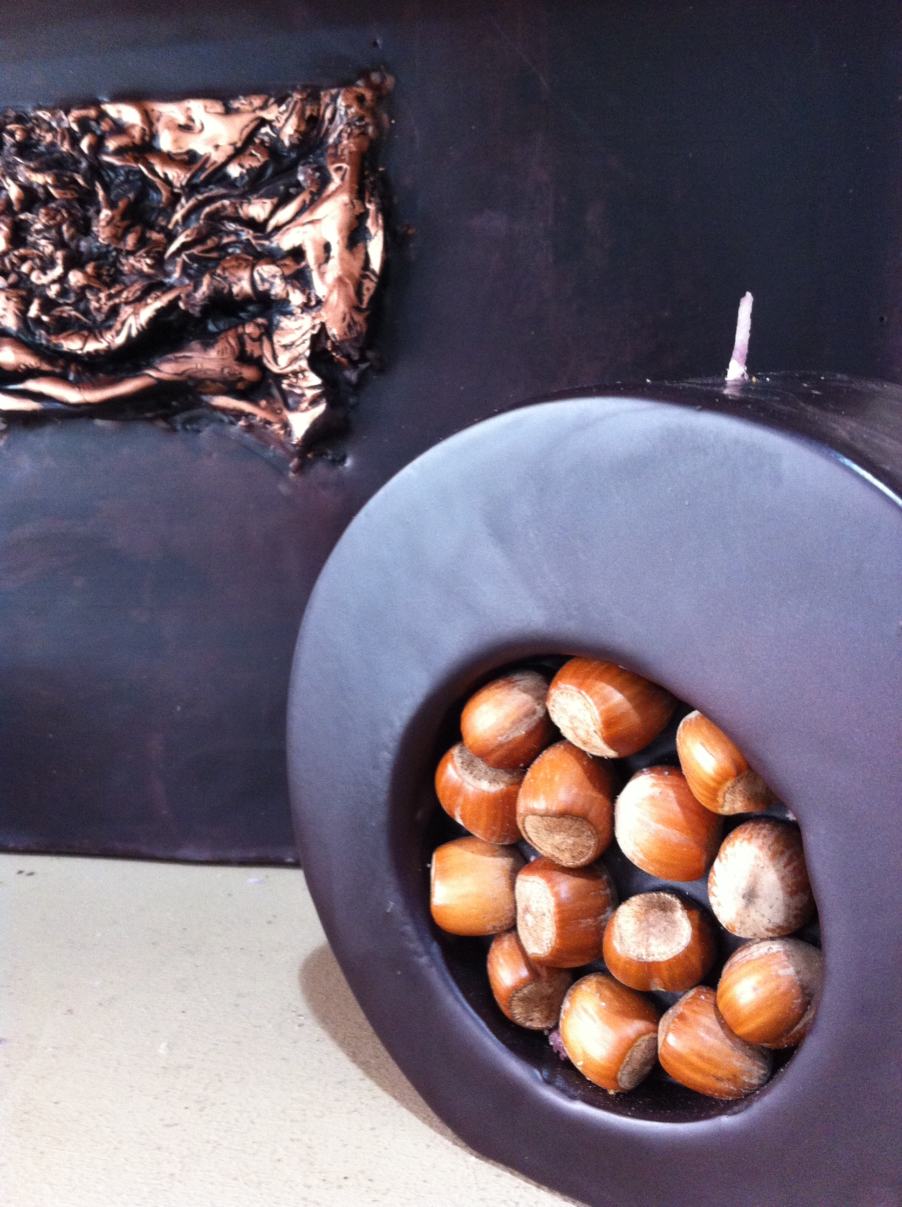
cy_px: 604
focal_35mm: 35
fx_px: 1219
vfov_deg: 52.7
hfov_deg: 40.6
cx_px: 451
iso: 250
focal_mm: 3.85
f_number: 2.8
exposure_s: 1/17
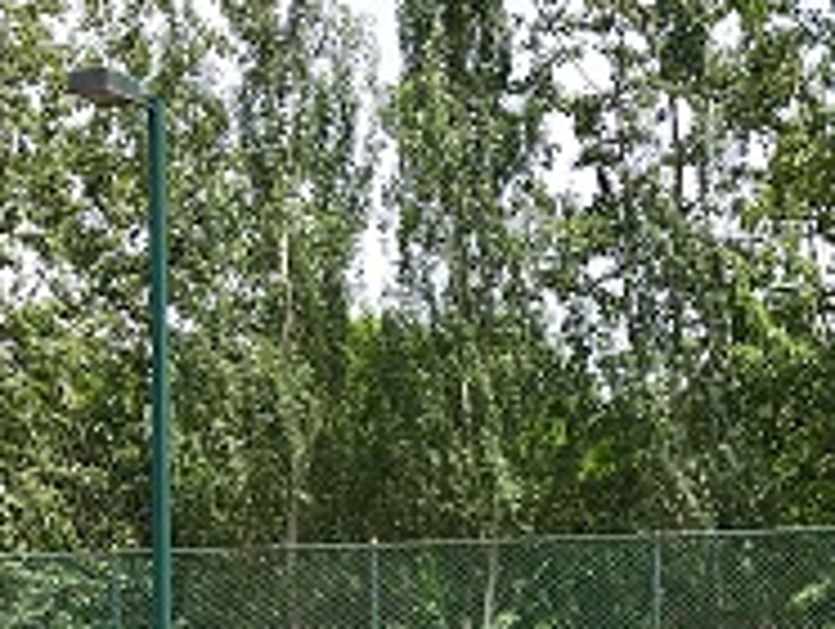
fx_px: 2488
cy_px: 1029
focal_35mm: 103
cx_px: 642
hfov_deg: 18.9
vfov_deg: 13.3
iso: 50
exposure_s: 1/941
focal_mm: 3.95
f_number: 1.8
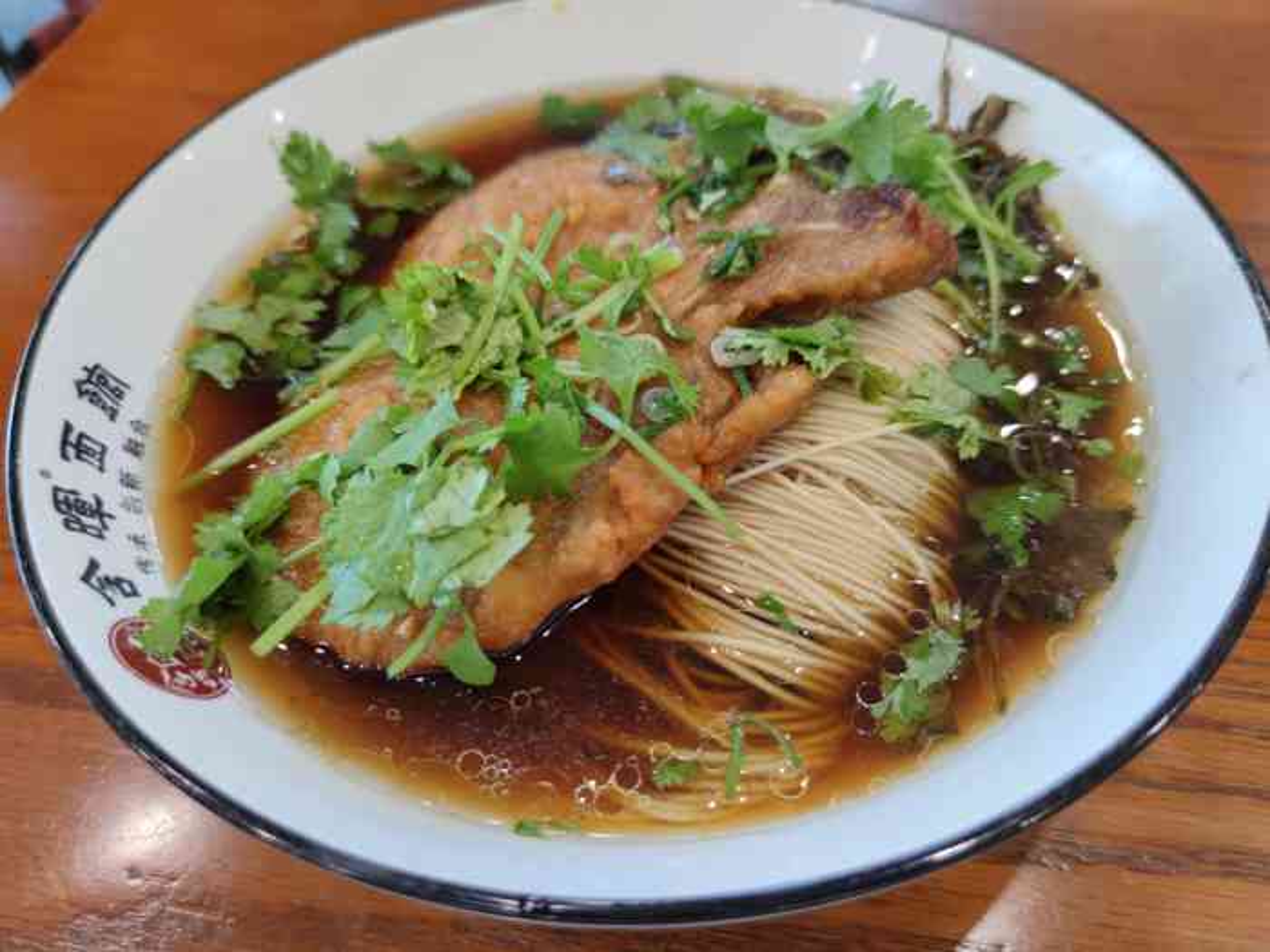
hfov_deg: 71.6
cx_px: 635
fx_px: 881
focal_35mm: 24
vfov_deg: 56.8
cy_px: 476
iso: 127
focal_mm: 6.72
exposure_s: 1/100
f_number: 1.69
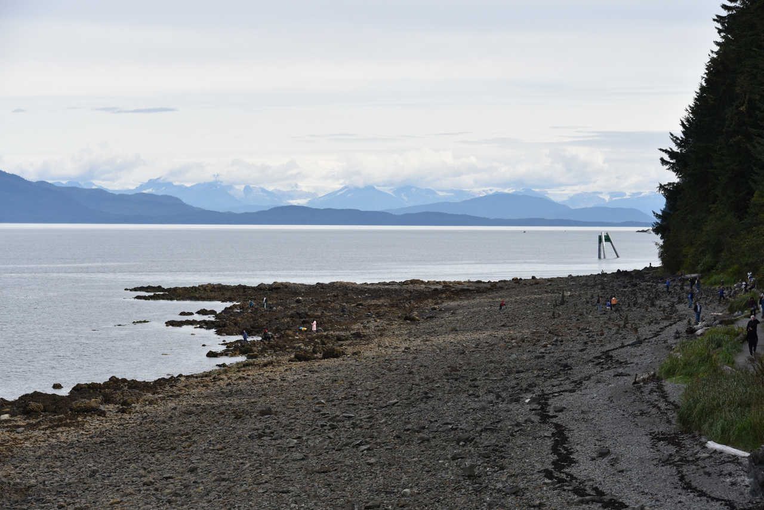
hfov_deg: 20.4
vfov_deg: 13.7
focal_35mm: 100
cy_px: 255
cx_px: 382
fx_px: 2123
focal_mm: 100
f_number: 8
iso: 100
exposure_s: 1/250
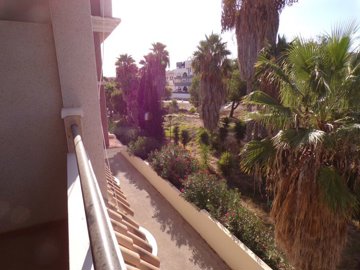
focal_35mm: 24
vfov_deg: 56.8
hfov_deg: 71.6
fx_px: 250
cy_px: 135
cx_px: 180
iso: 80
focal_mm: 4.3
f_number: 5.8
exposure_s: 1/280
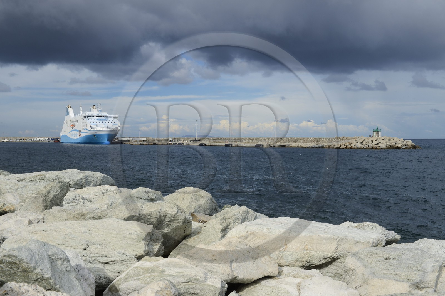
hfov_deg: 43.6
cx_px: 222
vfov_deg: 29.8
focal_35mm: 45
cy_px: 148
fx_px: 556
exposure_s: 1/200
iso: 200
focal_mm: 45
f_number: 16
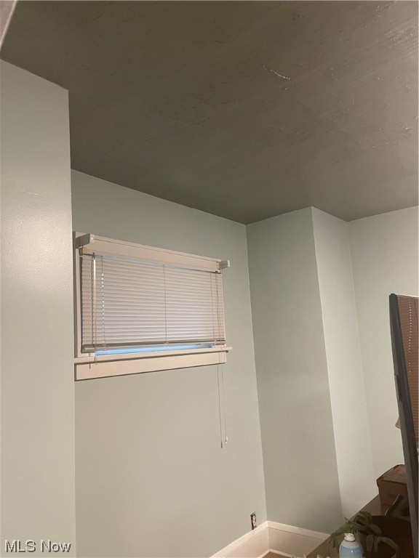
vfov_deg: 67.3
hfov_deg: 53.1
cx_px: 210
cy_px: 279
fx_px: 420
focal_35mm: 26
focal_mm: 4.2
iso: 400
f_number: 1.6
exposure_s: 1/60
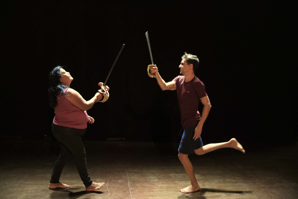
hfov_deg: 47.4
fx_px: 339
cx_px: 149
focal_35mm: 41
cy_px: 100
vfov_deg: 32.6
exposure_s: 1/125
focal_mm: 27
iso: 2500
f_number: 2.8
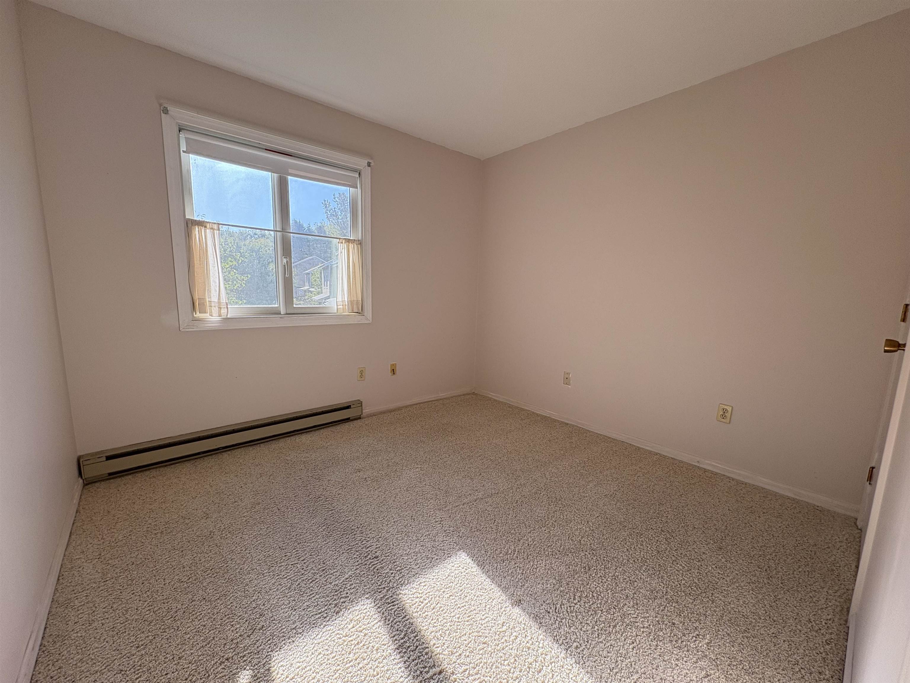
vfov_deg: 85.7
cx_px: 455
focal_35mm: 14
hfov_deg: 102.1
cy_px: 342
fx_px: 368
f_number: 2.2
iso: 64
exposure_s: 1/189
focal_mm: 2.22
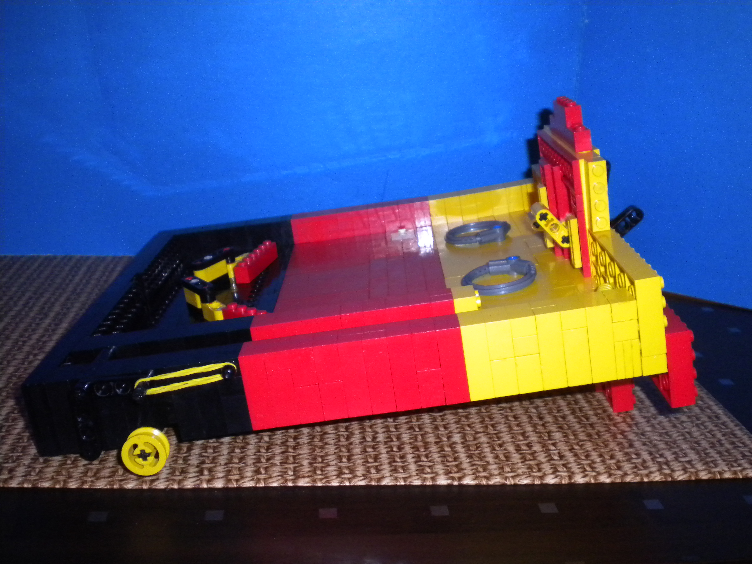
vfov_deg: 35.1
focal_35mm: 41
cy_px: 282
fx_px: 891
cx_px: 376
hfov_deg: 45.8
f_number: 4.9
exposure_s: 1/30
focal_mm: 7.4
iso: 400
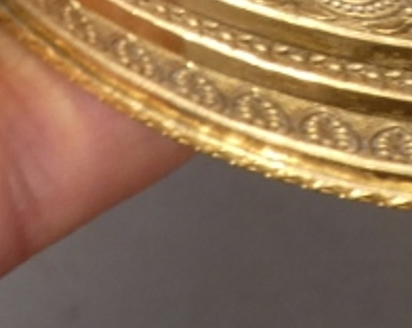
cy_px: -324
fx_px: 3919
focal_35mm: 322
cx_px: 864
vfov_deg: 4.7
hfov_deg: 5.9
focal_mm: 11.3
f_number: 4.2
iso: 160
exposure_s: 1/80
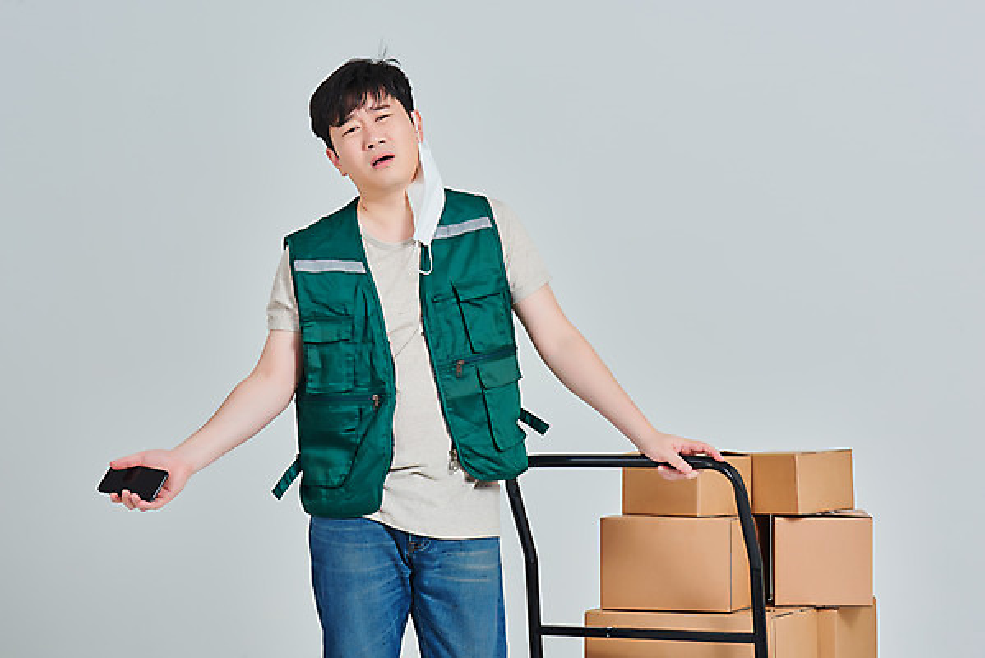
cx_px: 492
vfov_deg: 14.0
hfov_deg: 20.8
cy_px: 329
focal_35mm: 98
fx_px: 2683
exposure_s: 1/125
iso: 100
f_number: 14
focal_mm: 98
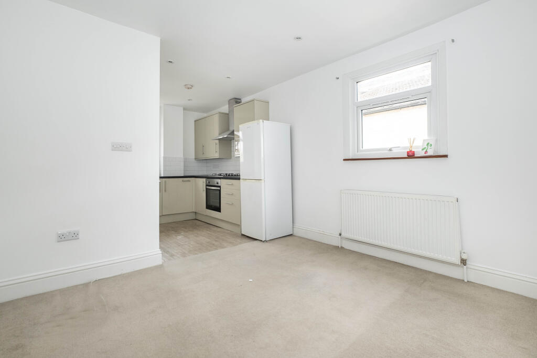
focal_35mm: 15
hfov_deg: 100.4
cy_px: 179
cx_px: 268
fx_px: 224
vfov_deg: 77.3
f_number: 6.4
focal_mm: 10
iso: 320
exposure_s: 1/13
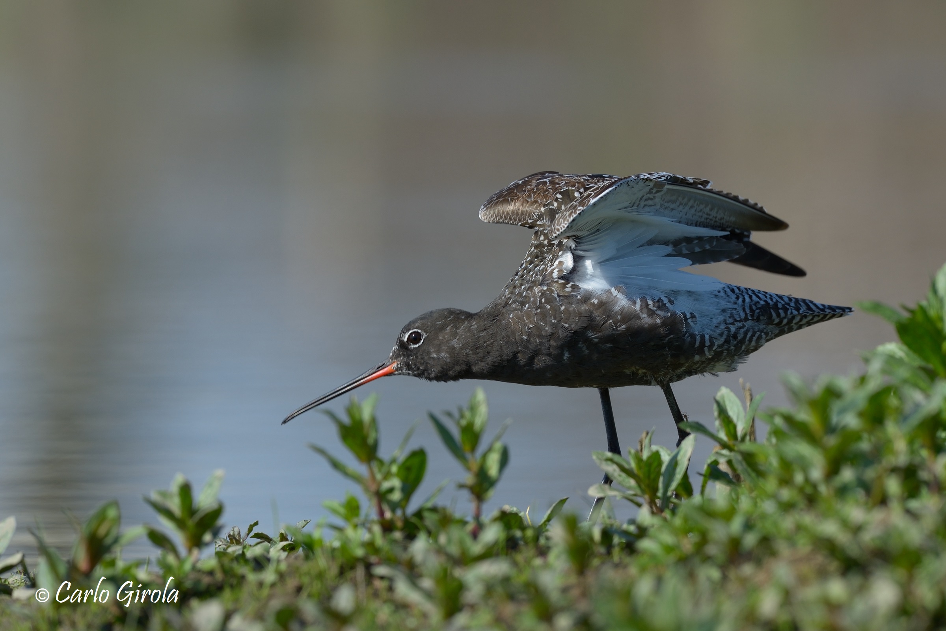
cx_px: 473
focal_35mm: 600
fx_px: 15765
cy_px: 316
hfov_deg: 3.4
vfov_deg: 2.3
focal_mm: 600
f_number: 8
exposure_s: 1/1000
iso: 800
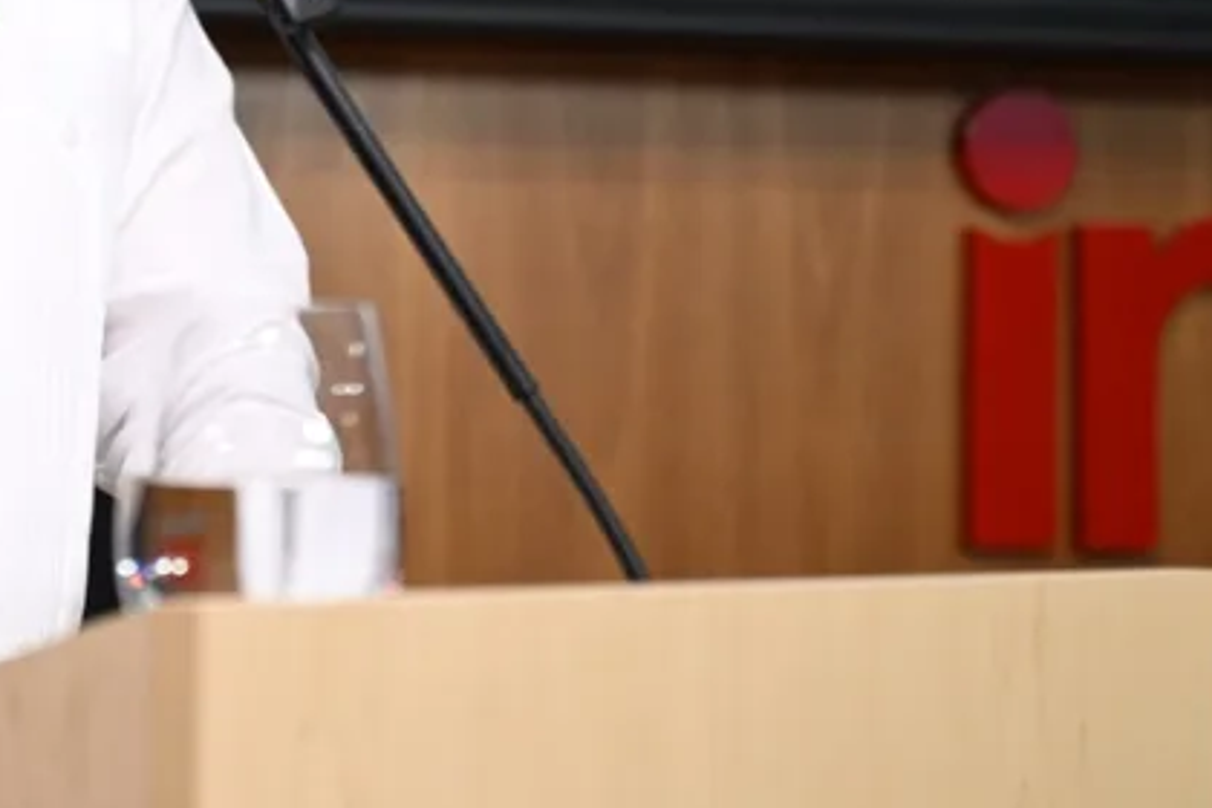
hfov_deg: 11.6
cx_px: 63
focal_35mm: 175
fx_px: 5891
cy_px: -72
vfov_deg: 7.8
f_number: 2.8
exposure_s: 1/200
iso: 1250
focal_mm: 70
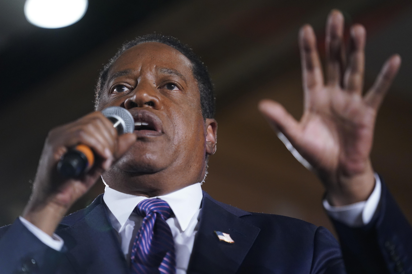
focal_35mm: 200
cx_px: 206
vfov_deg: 6.9
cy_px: 137
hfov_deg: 10.3
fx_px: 2289
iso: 3200
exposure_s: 1/500
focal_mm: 200
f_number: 2.8
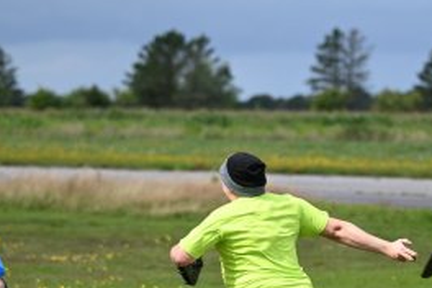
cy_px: 209
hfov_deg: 5.6
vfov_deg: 3.7
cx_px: 261
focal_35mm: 367
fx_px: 4404
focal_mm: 195
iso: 320
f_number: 5.3
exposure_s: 1/1250
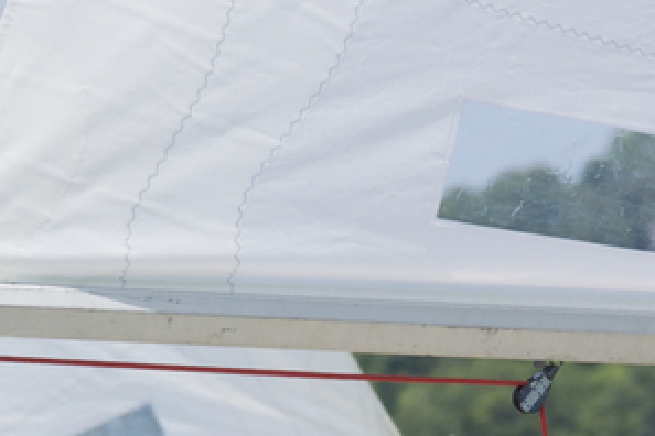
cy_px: 671
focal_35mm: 1149
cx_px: 476
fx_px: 20904
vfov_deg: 1.2
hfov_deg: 1.8
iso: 160
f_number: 5
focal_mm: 123.5
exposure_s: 1/800
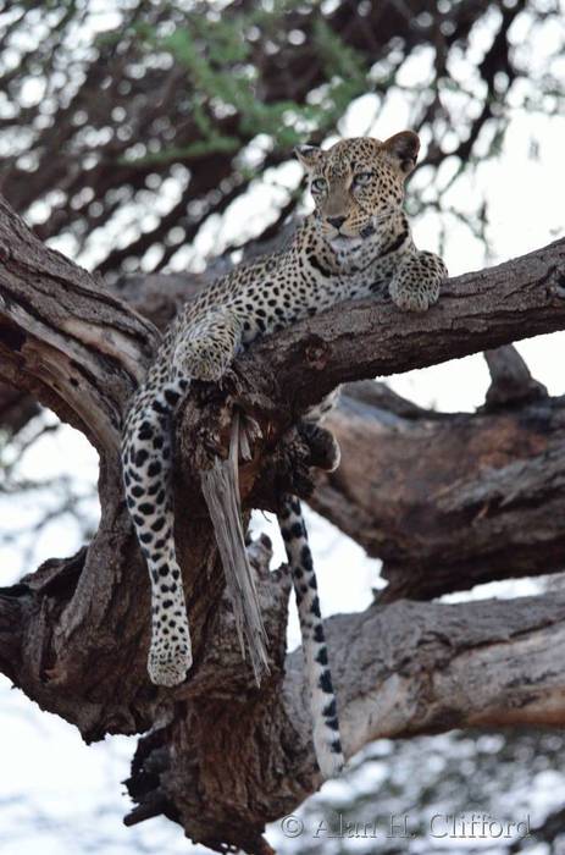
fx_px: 9941
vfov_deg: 4.9
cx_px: 282
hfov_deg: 3.3
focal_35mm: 420
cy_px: 428
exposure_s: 1/200
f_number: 5.3
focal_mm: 280
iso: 1600
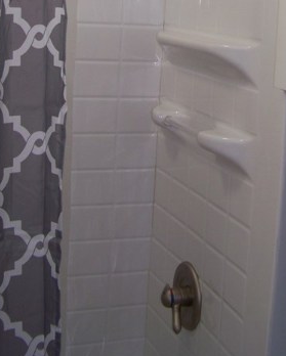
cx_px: 173
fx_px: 750
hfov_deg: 21.5
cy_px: -16
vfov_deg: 25.2
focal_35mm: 71
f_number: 2.8
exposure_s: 1/30
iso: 64
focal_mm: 5.85
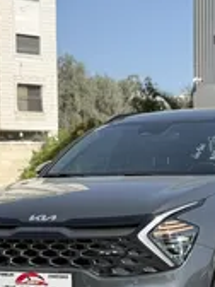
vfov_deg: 17.2
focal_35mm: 114
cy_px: 191
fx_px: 944
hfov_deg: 13.0
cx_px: 121
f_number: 1.78
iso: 100
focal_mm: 6.76
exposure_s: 1/2033
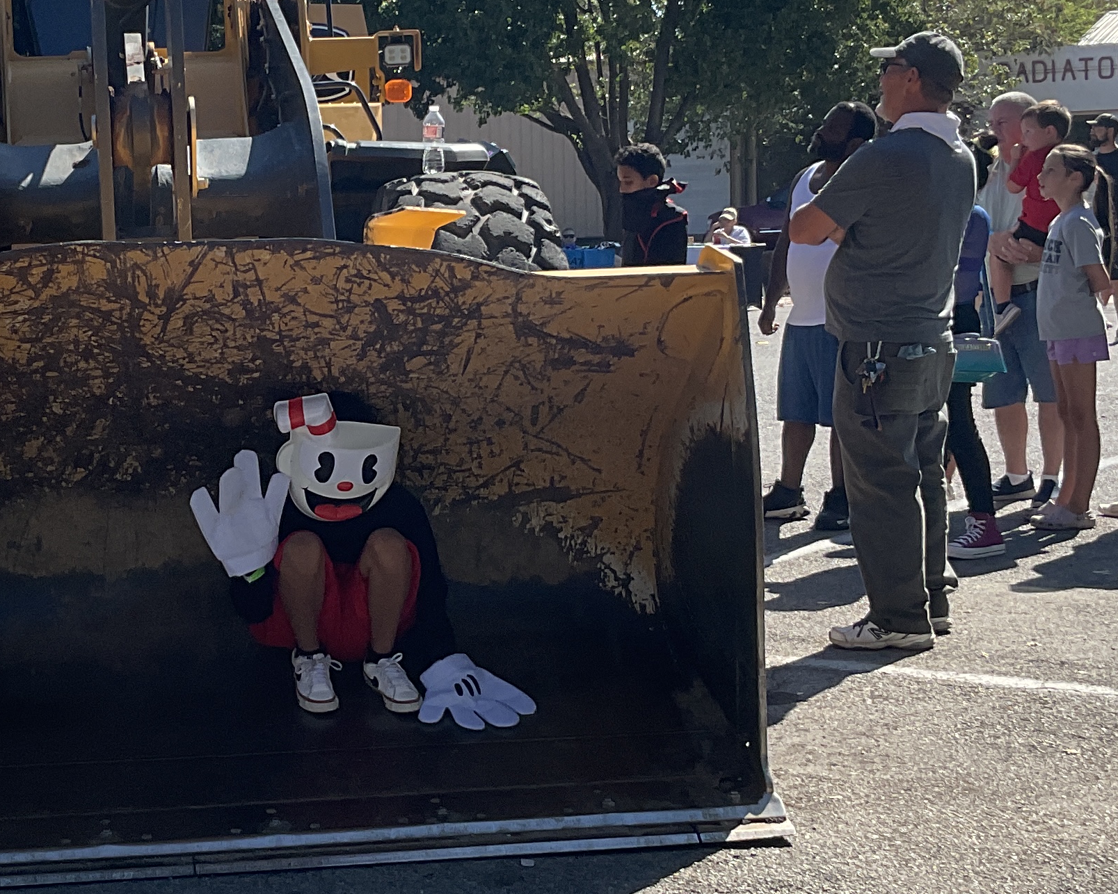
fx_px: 2350
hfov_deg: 26.4
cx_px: 270
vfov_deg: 21.6
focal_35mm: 71
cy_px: 469
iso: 16
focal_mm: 3
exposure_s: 1/1412
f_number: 1.8
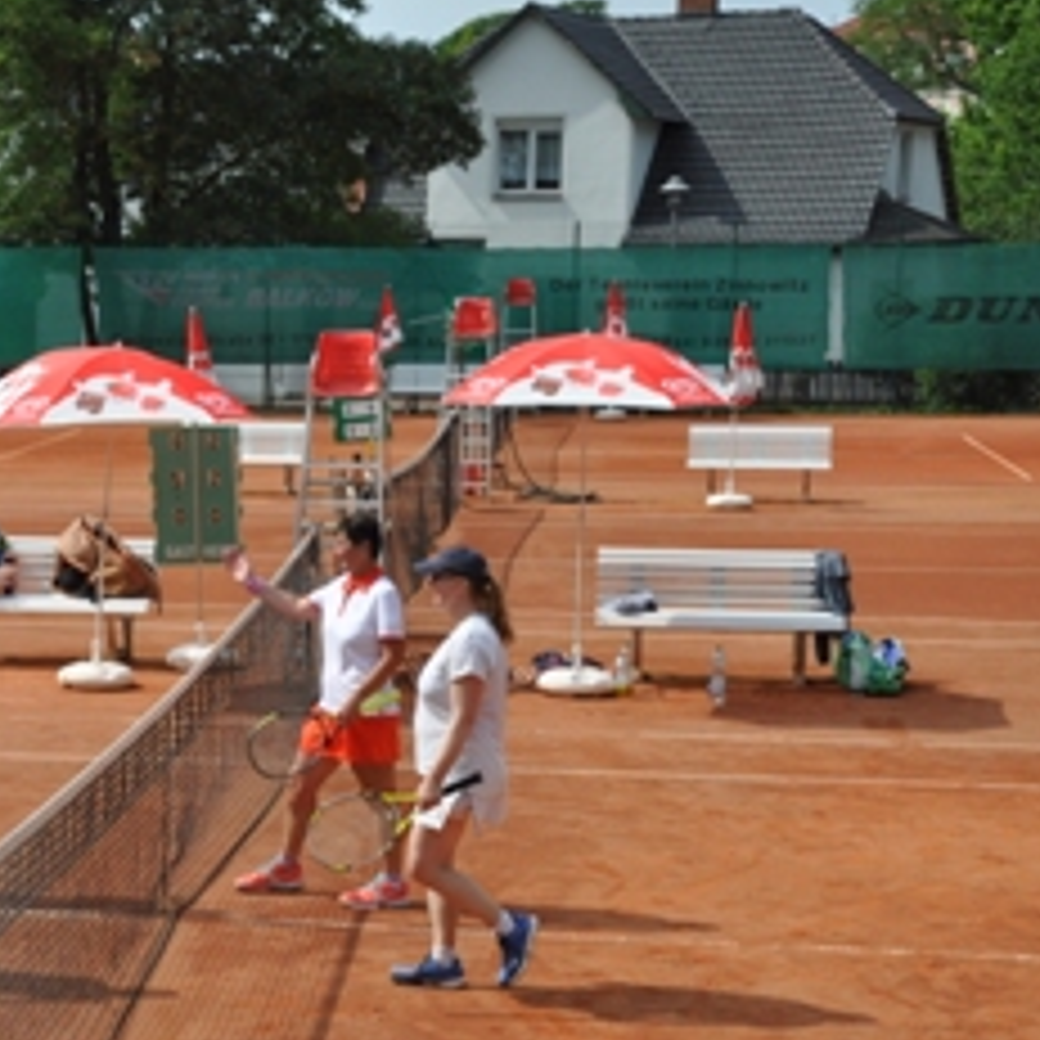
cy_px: 599
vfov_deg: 18.5
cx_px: 86
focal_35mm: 94
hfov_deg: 18.2
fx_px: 3195
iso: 400
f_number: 6.3
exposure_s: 1/1600
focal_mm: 38
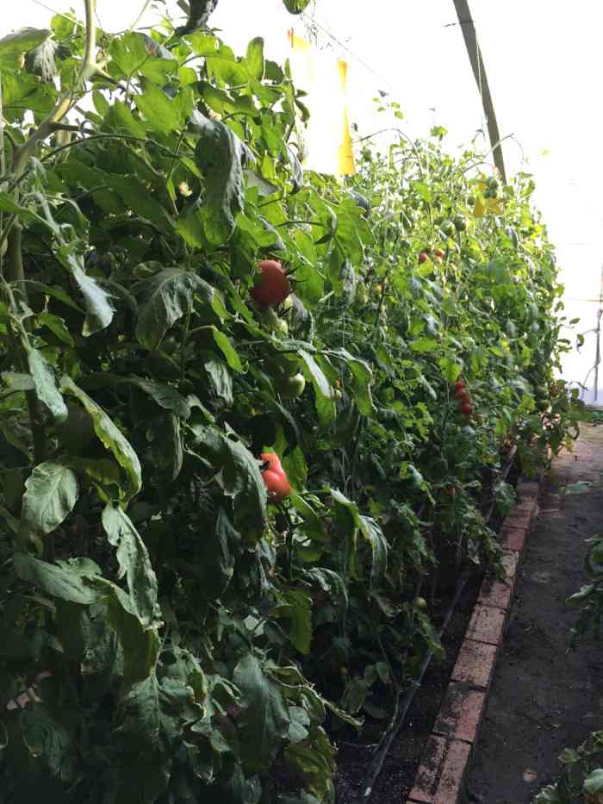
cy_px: 402
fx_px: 673
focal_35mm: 29
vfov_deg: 61.7
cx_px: 302
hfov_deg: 48.2
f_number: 2.2
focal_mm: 4.15
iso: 32
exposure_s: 1/100
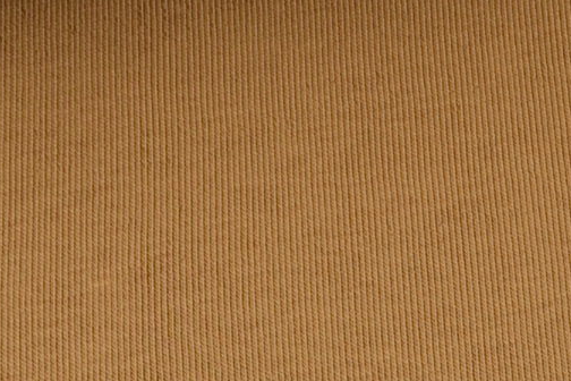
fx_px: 2934
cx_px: 548
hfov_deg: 11.0
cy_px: 444
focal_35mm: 185
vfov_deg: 7.4
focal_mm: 18
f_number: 8
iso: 100
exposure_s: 1/15
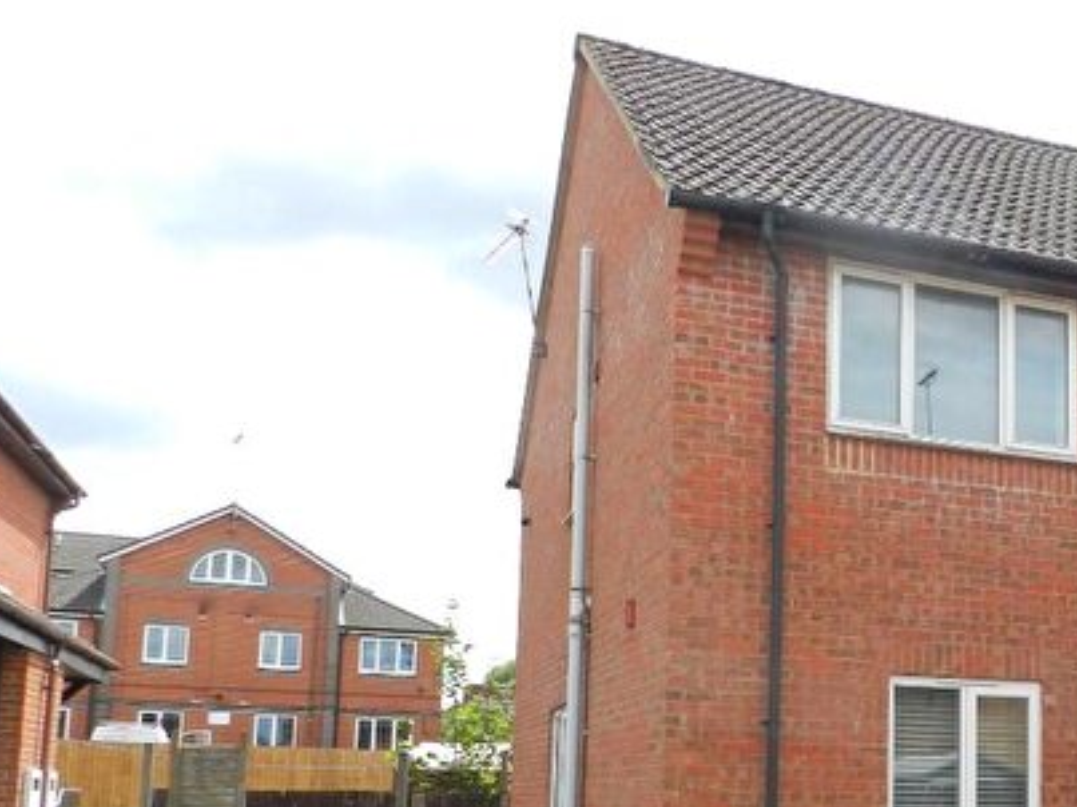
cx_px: 853
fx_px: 1244
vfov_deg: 34.7
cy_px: 653
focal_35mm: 40
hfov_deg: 44.6
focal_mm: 4
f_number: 3.4
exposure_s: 1/640
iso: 160
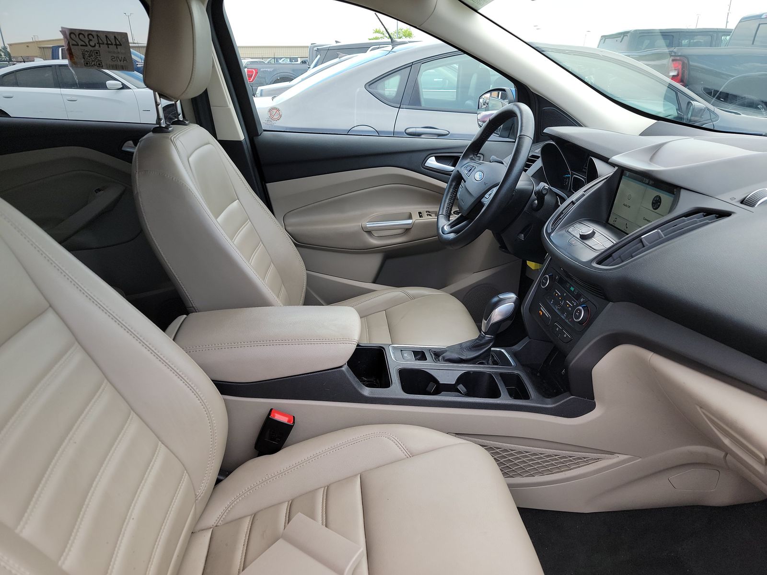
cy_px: 288
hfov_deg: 71.6
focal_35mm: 24
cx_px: 384
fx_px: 532
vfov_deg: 56.8
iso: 58
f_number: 1.8
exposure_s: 1/119
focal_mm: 6.7
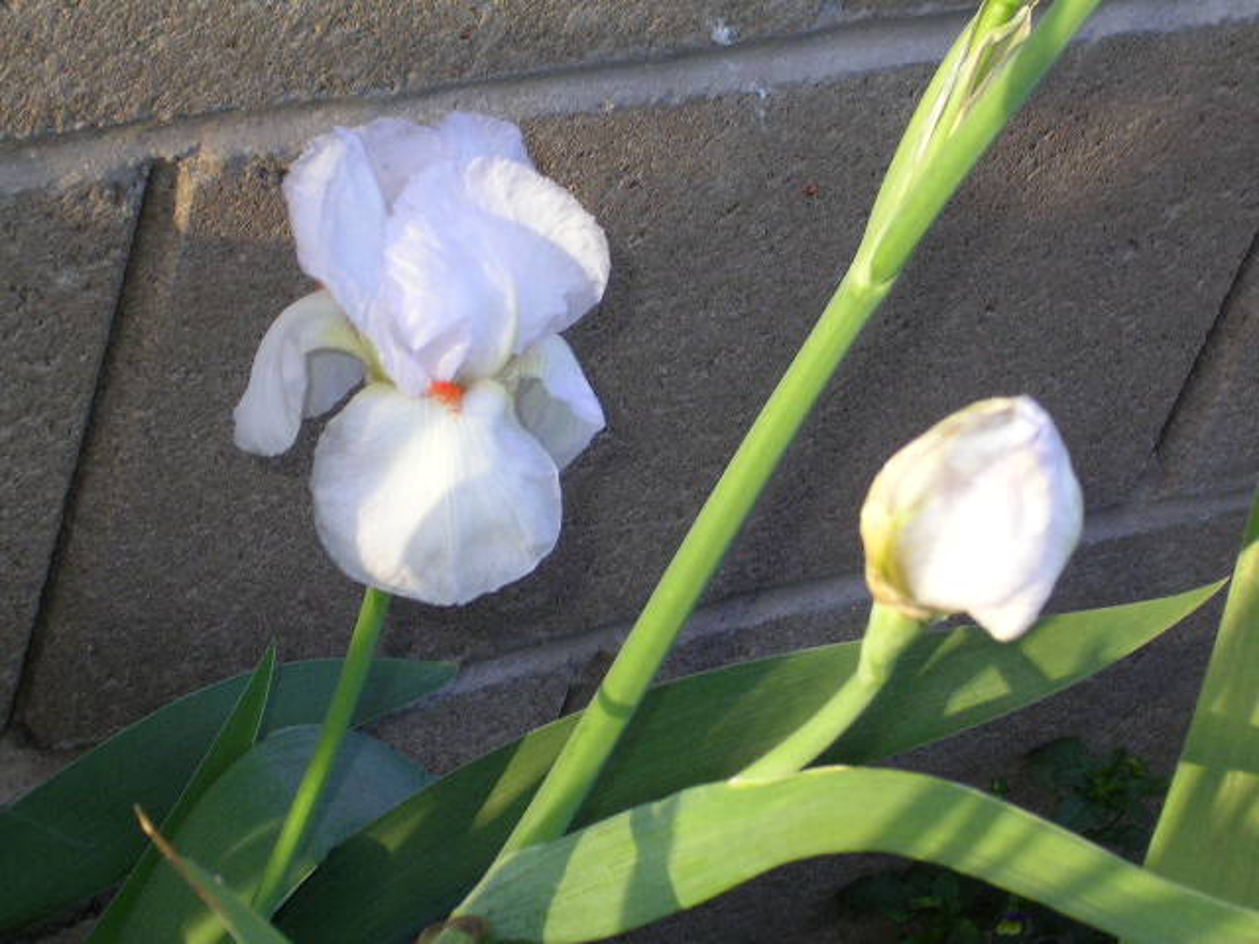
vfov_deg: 13.7
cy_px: 472
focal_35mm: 108
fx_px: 3928
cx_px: 630
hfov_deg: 18.2
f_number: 4.9
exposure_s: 1/91.9
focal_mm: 16.8
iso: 100
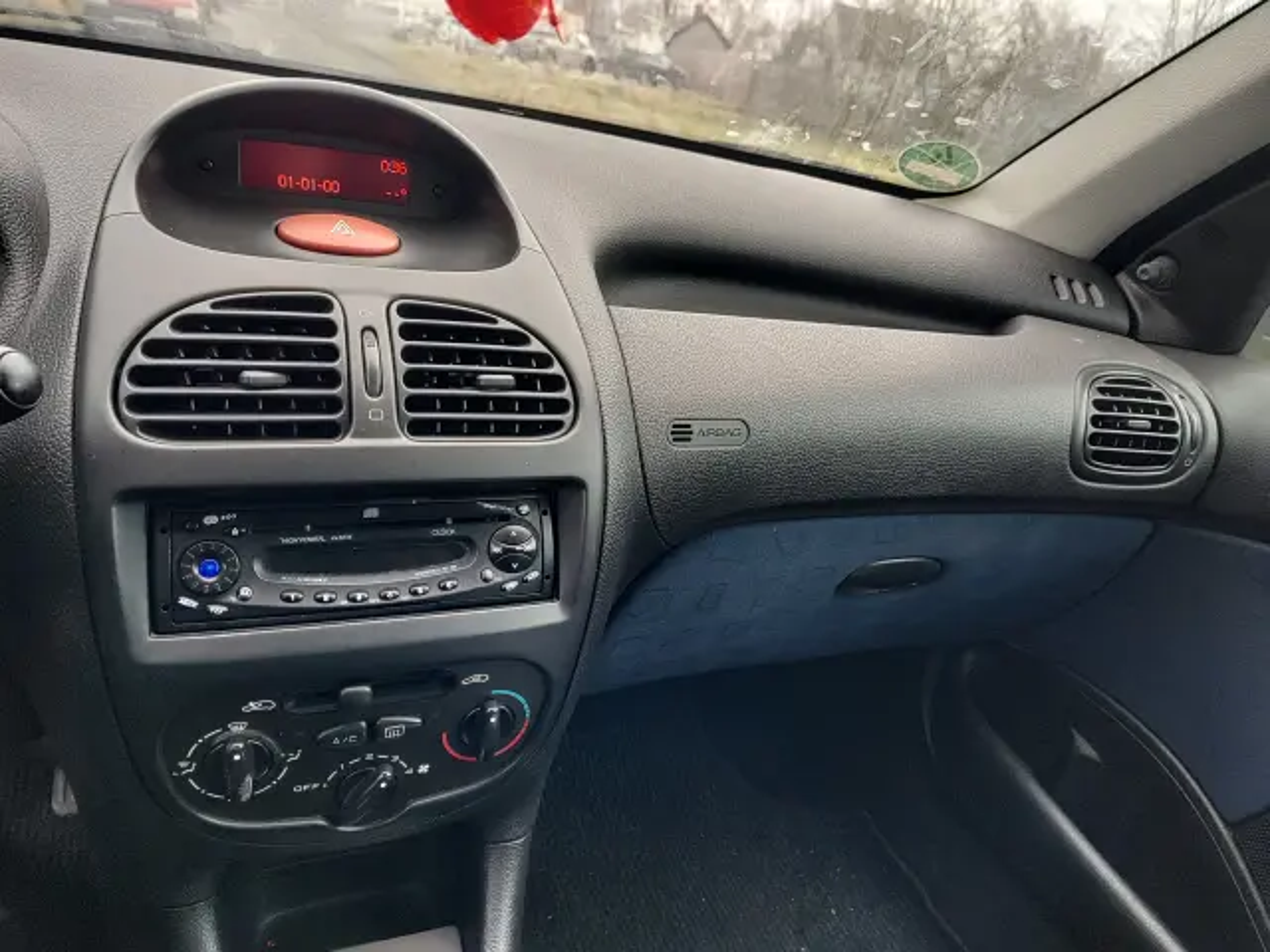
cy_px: 476
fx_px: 844
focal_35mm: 23
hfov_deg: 73.9
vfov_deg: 58.9
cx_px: 635
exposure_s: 1/50
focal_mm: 5.56
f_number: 1.8
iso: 131
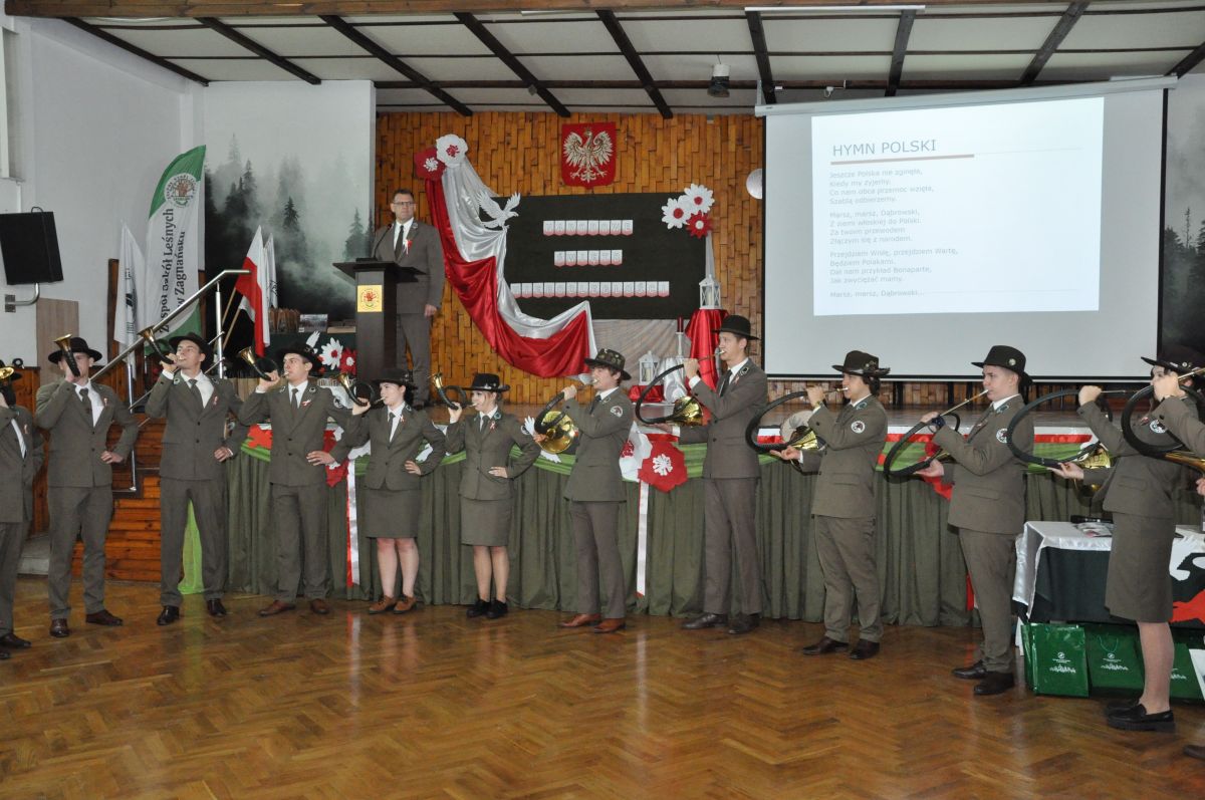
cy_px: 400
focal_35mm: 32
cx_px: 602
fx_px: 1053
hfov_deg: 59.6
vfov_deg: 41.6
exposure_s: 1/60
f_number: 8
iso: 2500
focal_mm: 21
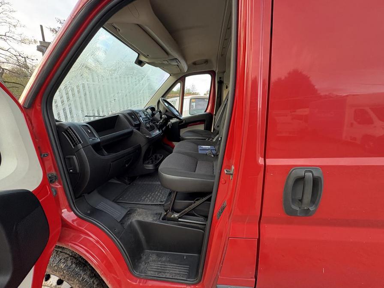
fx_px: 155
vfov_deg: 85.7
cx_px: 192
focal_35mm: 14
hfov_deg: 102.1
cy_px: 144
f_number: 2.2
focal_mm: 2.22
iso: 200
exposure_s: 1/99
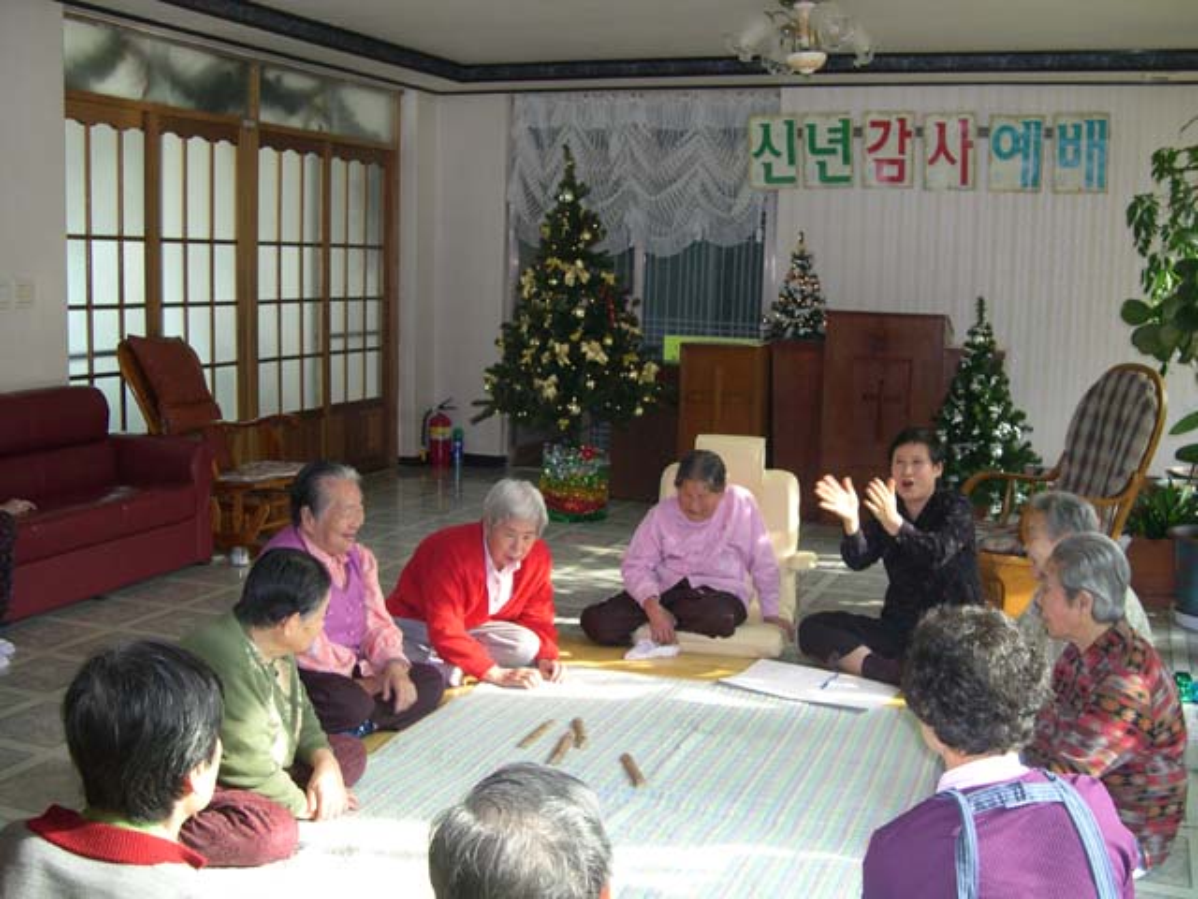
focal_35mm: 38
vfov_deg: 37.7
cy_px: 450
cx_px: 599
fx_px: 1315
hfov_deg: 49.0
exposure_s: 1/30
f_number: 2.8
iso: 137
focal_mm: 8
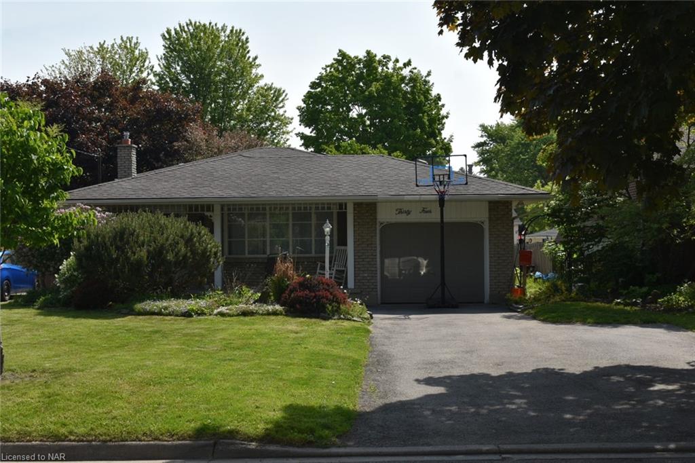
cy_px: 232
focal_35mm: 48
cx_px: 348
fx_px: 926
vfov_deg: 28.1
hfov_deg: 41.1
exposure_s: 1/200
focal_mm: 32
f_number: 11
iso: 100
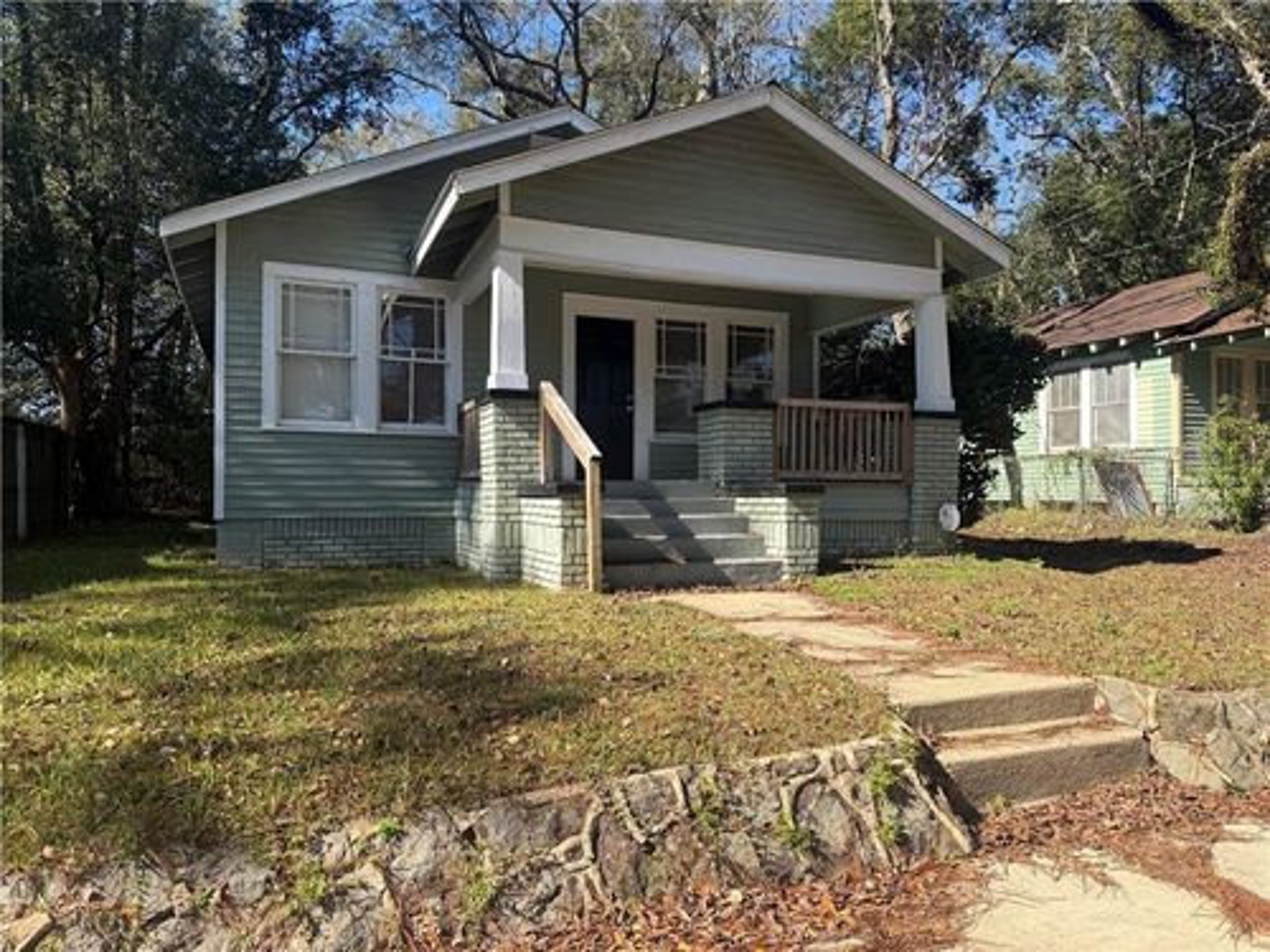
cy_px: 476
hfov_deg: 71.6
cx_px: 635
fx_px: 881
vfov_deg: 56.8
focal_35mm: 24
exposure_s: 1/2000
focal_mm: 6.76
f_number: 1.78
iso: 80
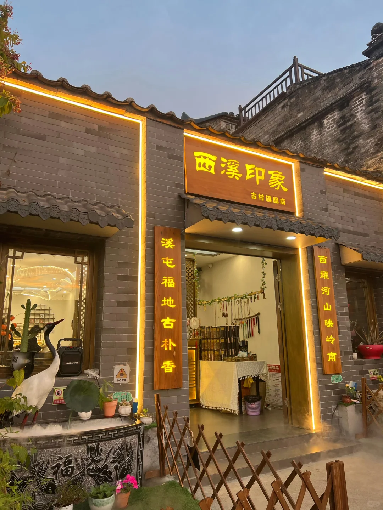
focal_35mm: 26
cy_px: 255
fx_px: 384
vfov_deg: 67.3
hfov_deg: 53.1
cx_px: 192
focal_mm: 5.7
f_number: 1.5
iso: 80
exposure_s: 1/100
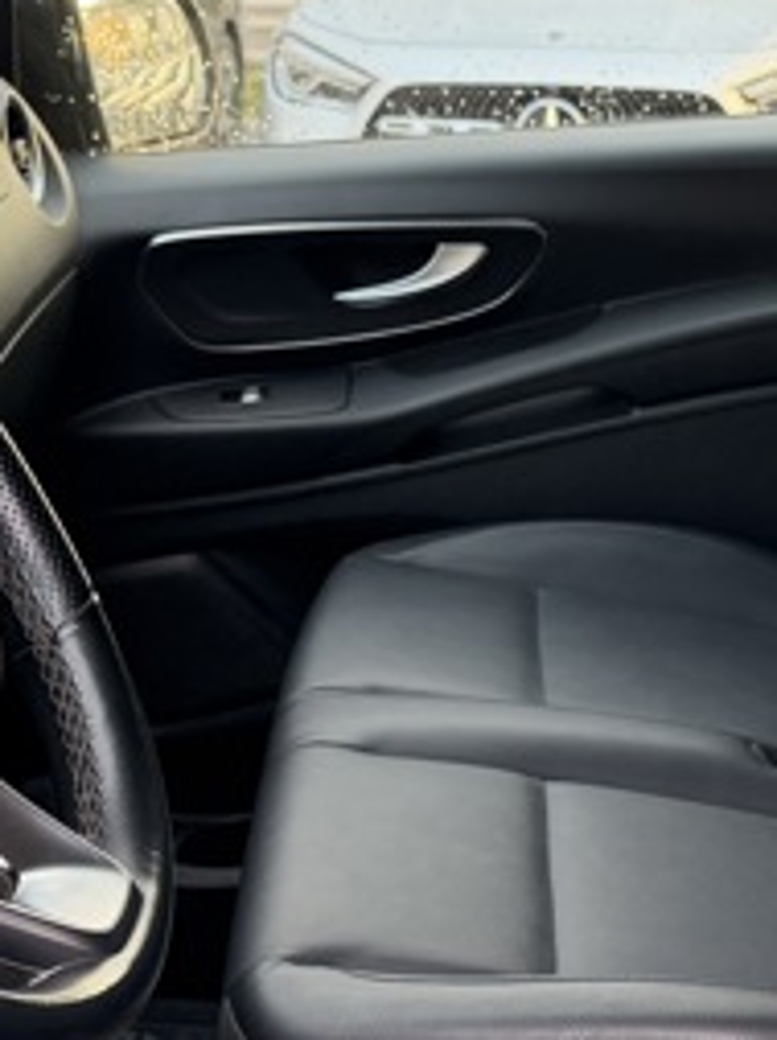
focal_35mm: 76
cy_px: 497
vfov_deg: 25.7
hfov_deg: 19.2
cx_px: 592
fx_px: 2280
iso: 200
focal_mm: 6.76
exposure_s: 1/101
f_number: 1.78
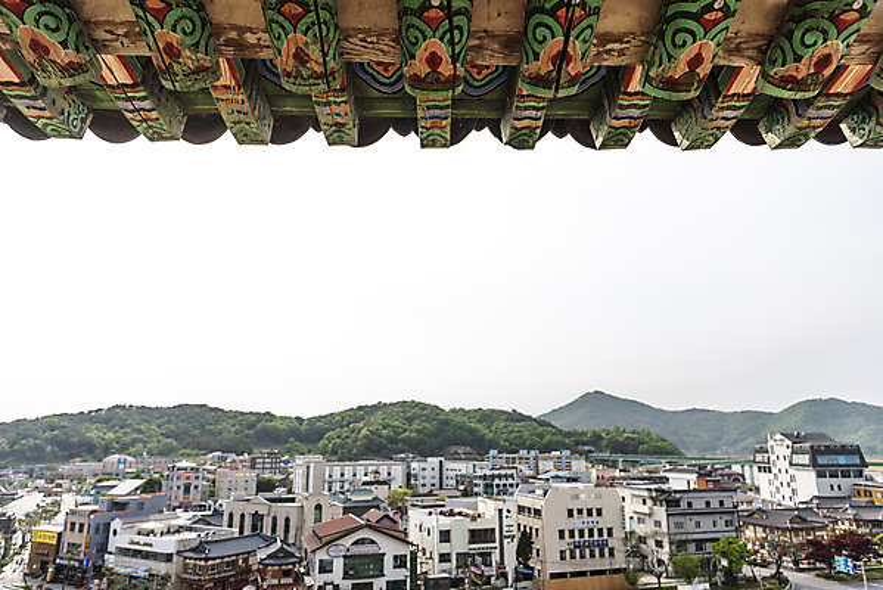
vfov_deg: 53.2
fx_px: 589
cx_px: 442
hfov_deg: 73.7
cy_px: 295
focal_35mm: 24
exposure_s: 1/2500
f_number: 4
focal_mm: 24
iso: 100
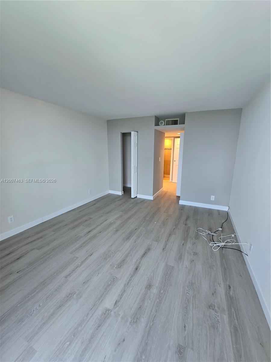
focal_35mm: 13
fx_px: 136
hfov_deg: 89.9
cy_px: 181
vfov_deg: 106.2
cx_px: 136
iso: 100
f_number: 2.2
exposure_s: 1/60
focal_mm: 2.2
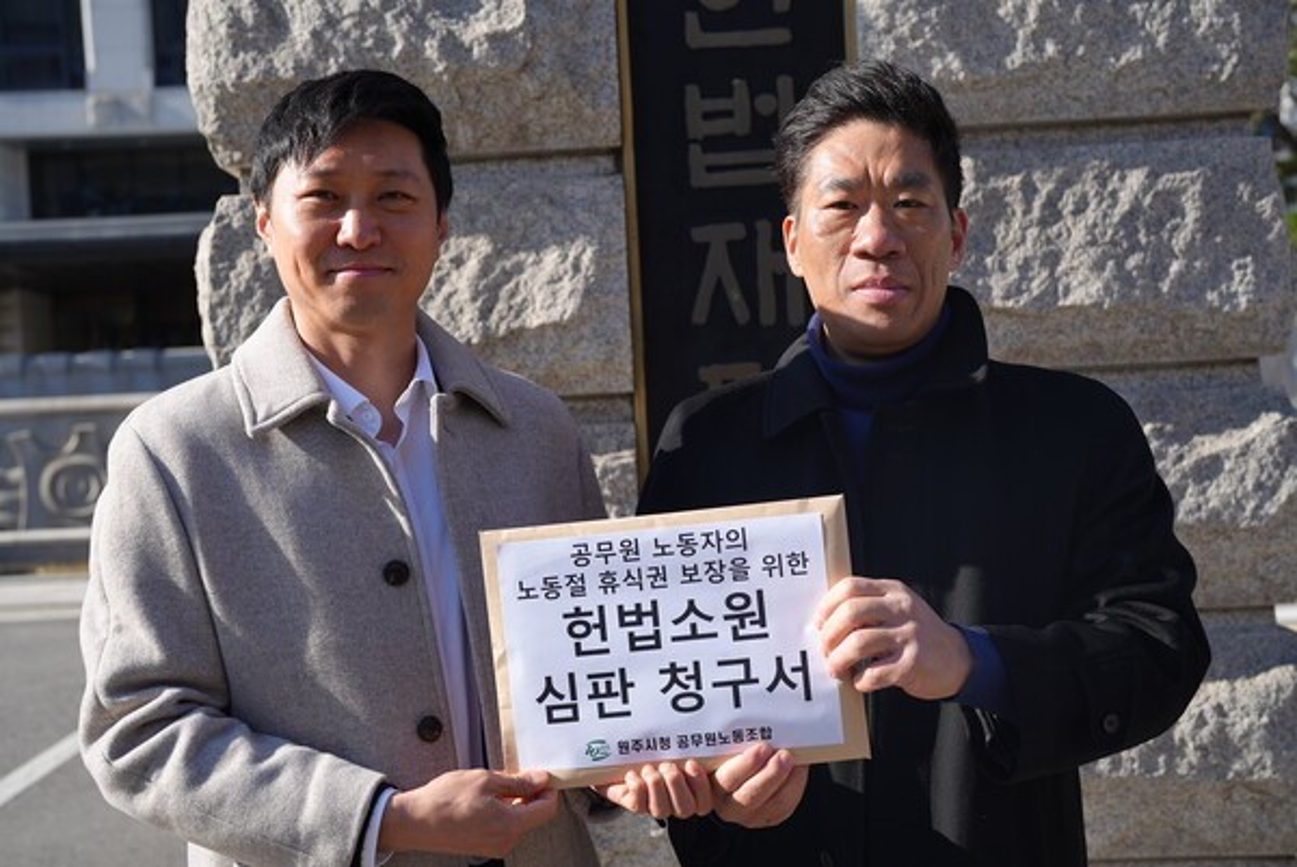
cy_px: 434
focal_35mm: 50
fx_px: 1803
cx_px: 648
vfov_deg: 27.0
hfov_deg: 39.6
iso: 100
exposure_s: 1/500
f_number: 4.5
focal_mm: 50
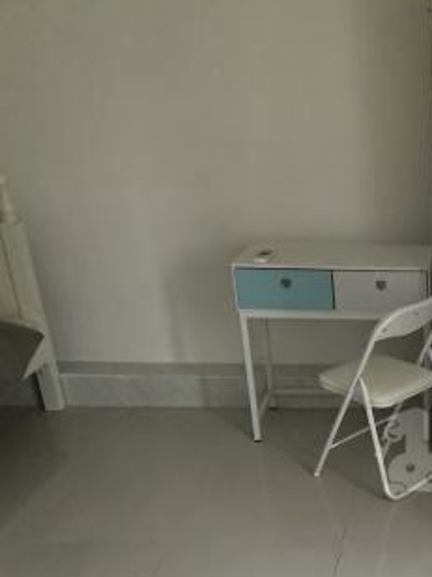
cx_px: 524
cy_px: 445
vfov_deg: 40.7
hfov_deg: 28.0
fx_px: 749
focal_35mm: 45
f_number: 2.2
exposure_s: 1/104
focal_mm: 1.95
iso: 50
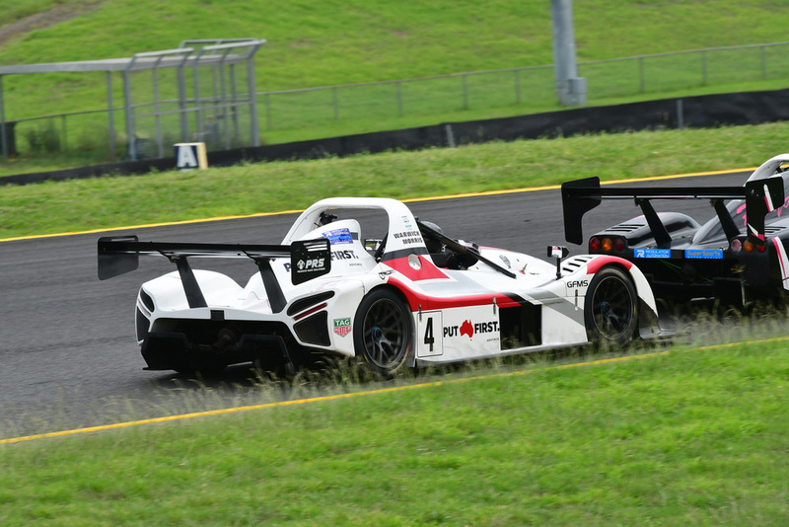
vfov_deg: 3.8
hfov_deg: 5.7
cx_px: 394
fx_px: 7892
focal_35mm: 360
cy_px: 264
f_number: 10
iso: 500
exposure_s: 1/640
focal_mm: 240
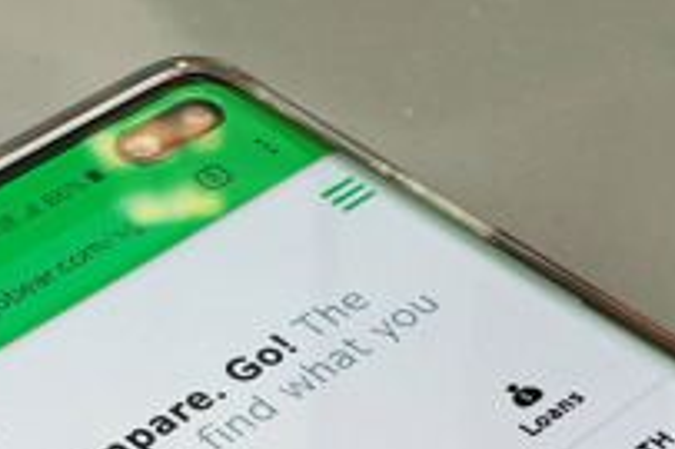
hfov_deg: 28.5
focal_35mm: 71
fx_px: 1330
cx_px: 367
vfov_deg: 17.7
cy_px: 609
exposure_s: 1/50
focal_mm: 4.3
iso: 64
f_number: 2.4
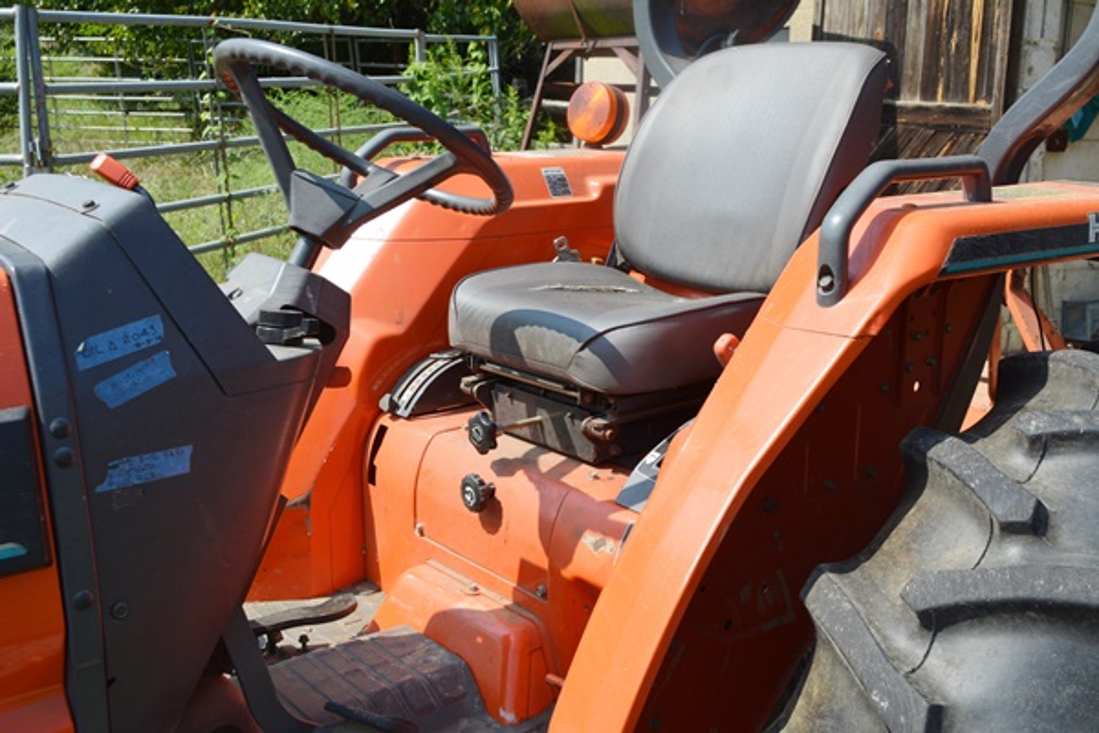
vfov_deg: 34.2
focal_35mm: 39
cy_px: 366
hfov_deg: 49.6
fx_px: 1190
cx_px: 550
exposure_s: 1/250
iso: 180
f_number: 8
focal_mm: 26
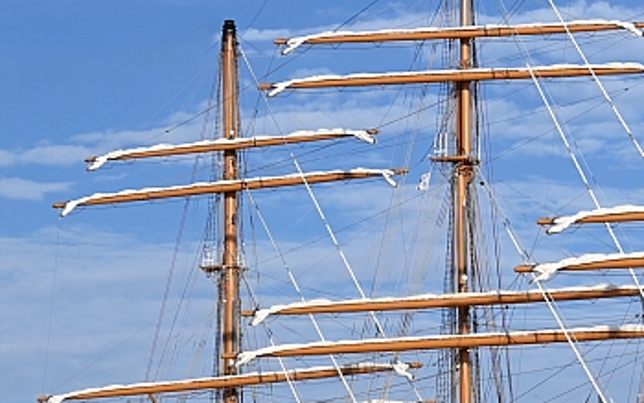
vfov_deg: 7.6
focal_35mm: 173
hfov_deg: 11.9
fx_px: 3037
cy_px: 308
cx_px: 679
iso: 100
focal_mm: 58
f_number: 6.3
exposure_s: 1/640
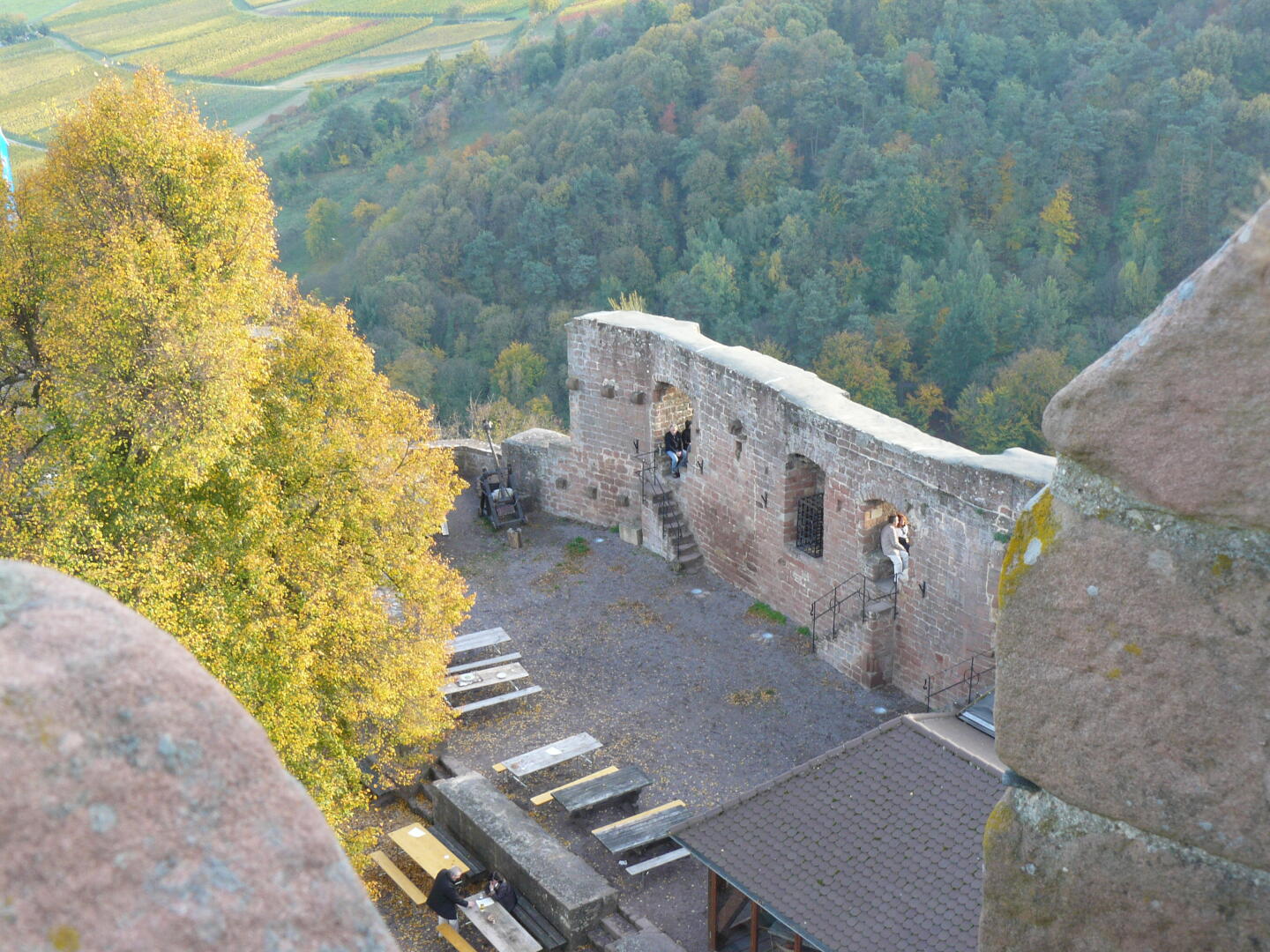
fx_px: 1834
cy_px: 476
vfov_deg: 29.1
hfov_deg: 38.2
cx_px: 635
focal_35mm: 50
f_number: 5.6
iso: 100
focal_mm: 8.3
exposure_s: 1/25
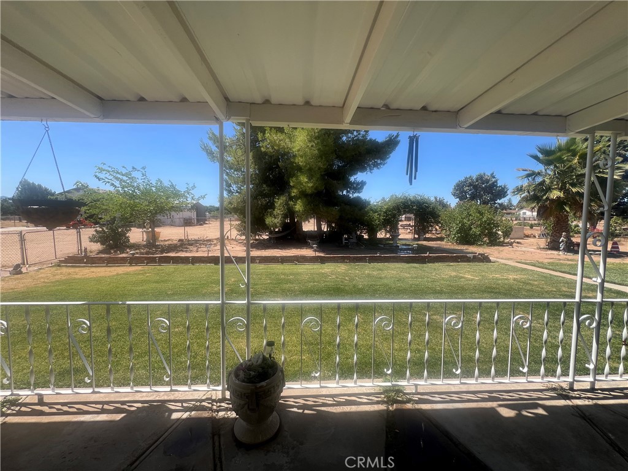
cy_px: 236
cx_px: 314
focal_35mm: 13
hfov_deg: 106.2
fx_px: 236
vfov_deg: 89.9
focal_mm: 1.57
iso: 32
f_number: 1.8
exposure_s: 1/1119
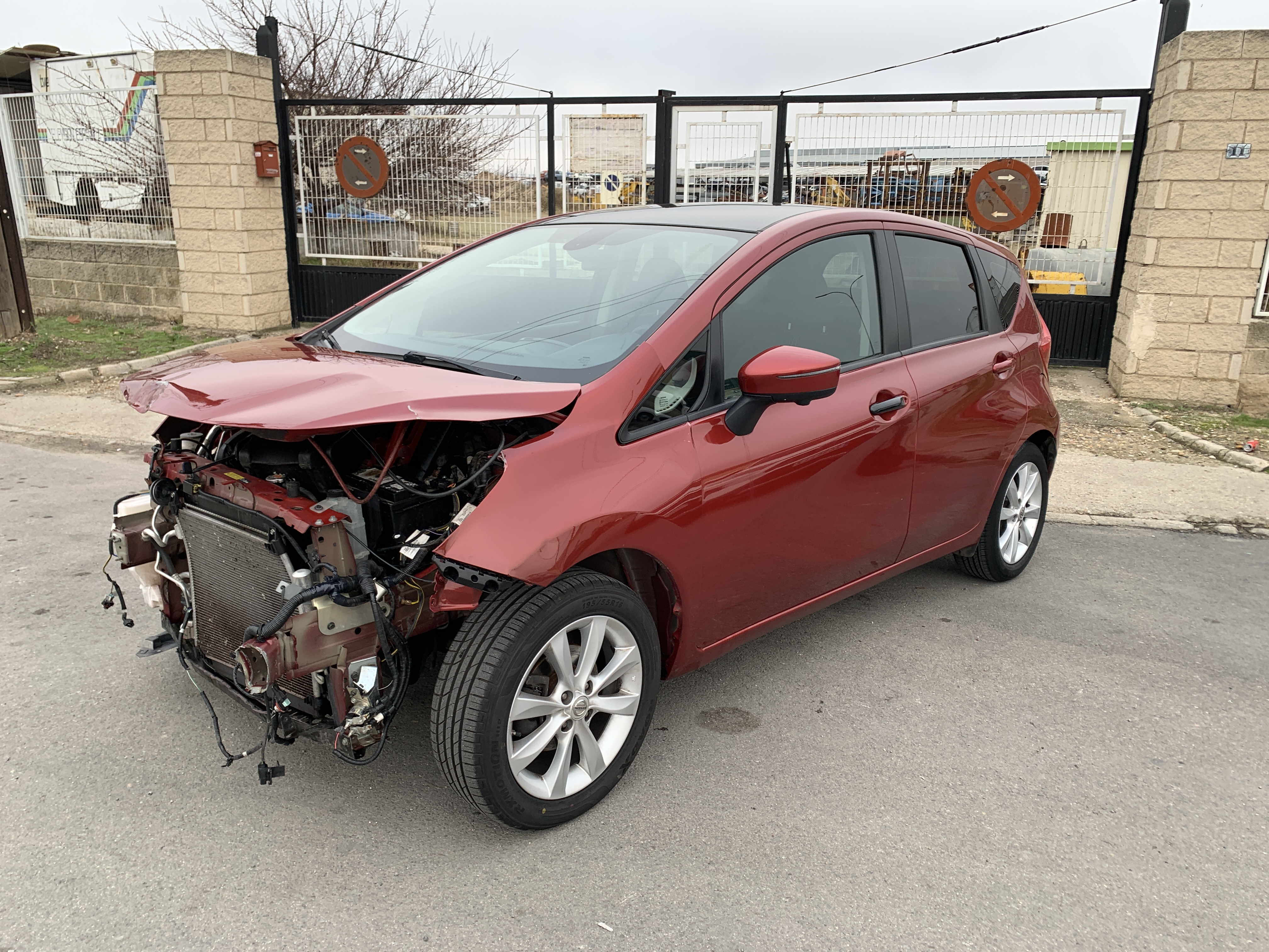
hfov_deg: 67.3
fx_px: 953
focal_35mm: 26
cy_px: 476
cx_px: 634
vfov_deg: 53.1
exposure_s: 1/266
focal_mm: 4.25
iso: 25
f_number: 1.8
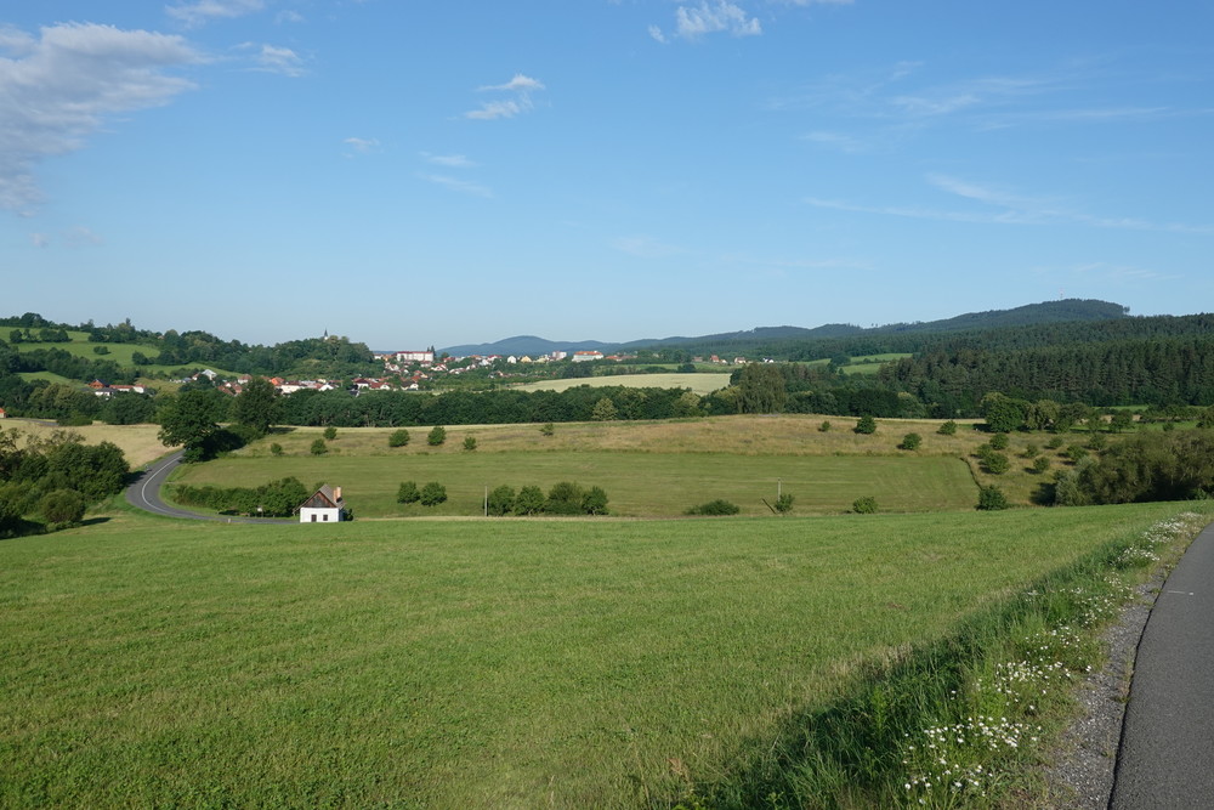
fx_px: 1214
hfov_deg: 53.1
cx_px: 607
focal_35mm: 36
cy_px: 405
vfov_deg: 36.9
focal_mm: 13.29
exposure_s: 1/640
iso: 125
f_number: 5.6
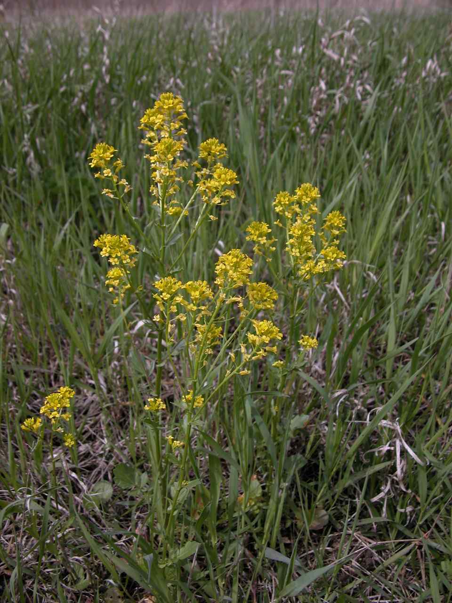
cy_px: 302
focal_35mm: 35
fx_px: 609
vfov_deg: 52.6
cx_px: 226
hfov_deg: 40.7
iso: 100
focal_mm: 8.9
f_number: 2.8
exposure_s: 1/1114
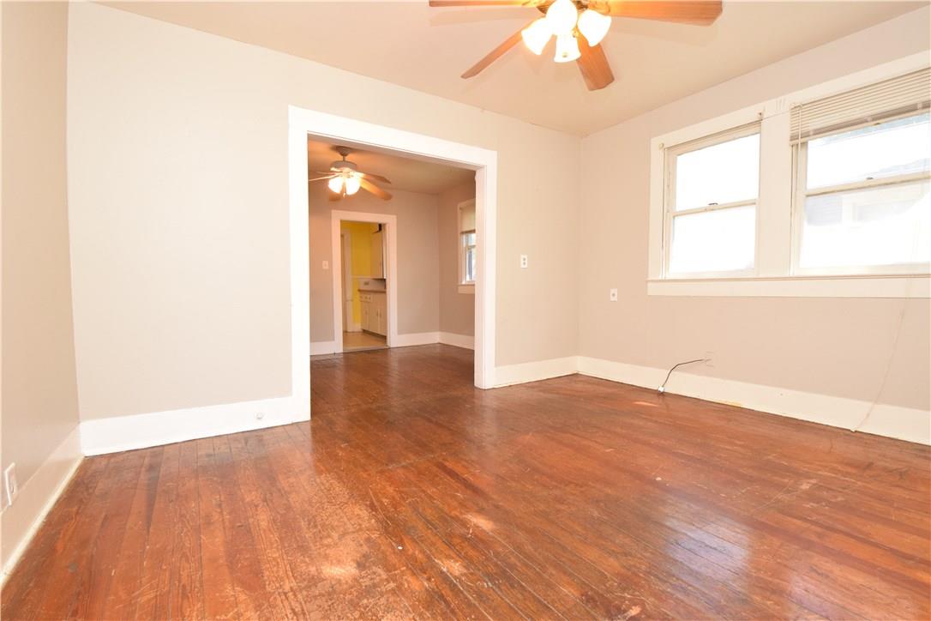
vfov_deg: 77.3
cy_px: 310
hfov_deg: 100.4
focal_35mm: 15
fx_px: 388
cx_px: 466
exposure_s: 1/60
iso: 1600
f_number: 8
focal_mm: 10
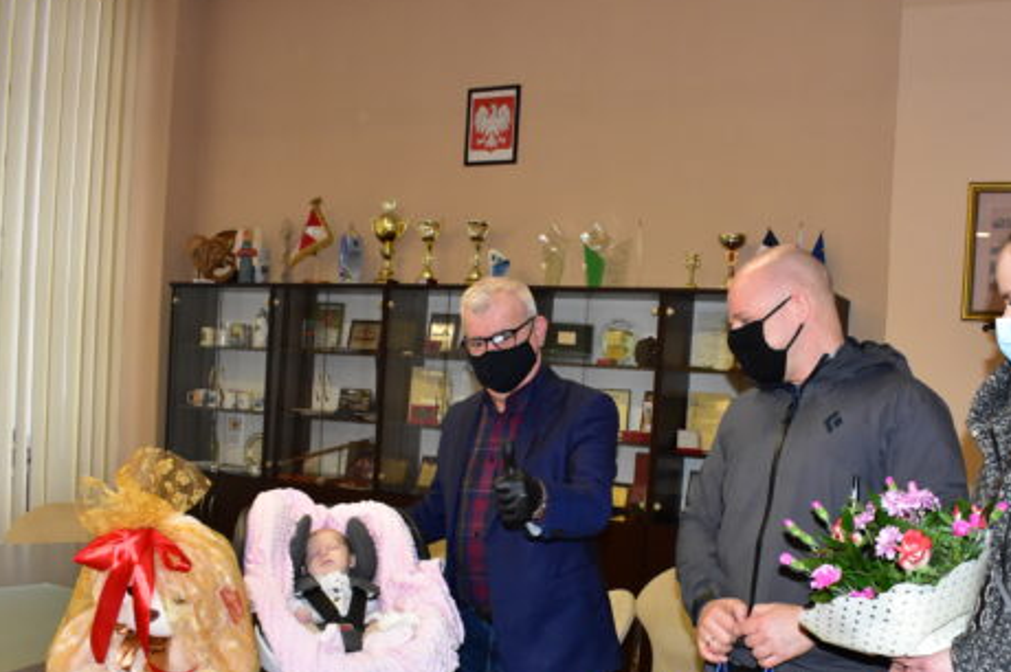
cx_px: 604
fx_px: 1038
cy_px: 446
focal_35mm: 37
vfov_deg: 35.6
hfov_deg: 51.6
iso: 2500
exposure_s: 1/200
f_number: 6.3
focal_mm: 18
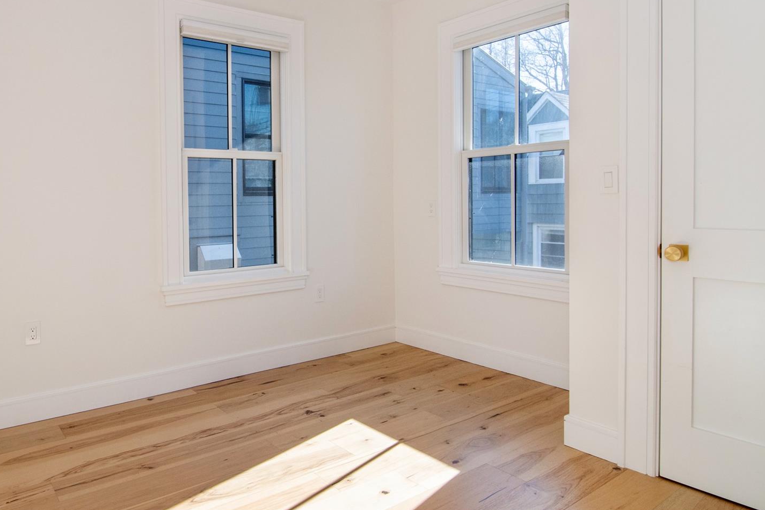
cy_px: 205
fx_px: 504
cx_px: 269
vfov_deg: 53.3
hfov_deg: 72.6
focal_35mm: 24
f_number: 11
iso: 640
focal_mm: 11
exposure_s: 1/100
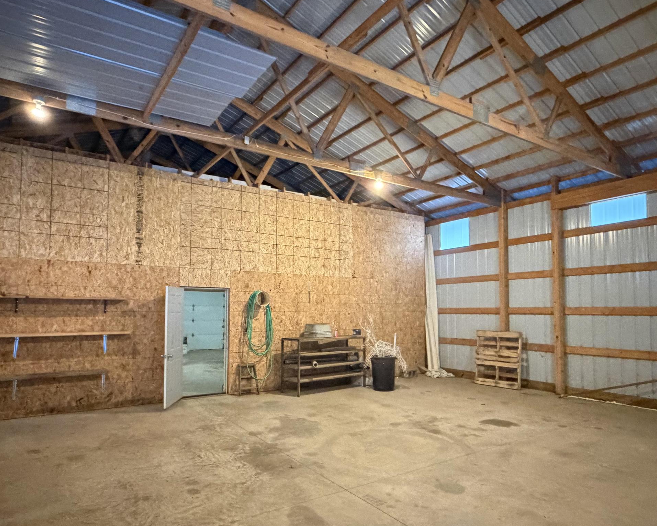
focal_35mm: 22
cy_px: 293
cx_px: 319
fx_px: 428
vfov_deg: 63.0
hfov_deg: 75.0
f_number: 2.2
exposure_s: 1/40
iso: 1250
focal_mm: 2.22
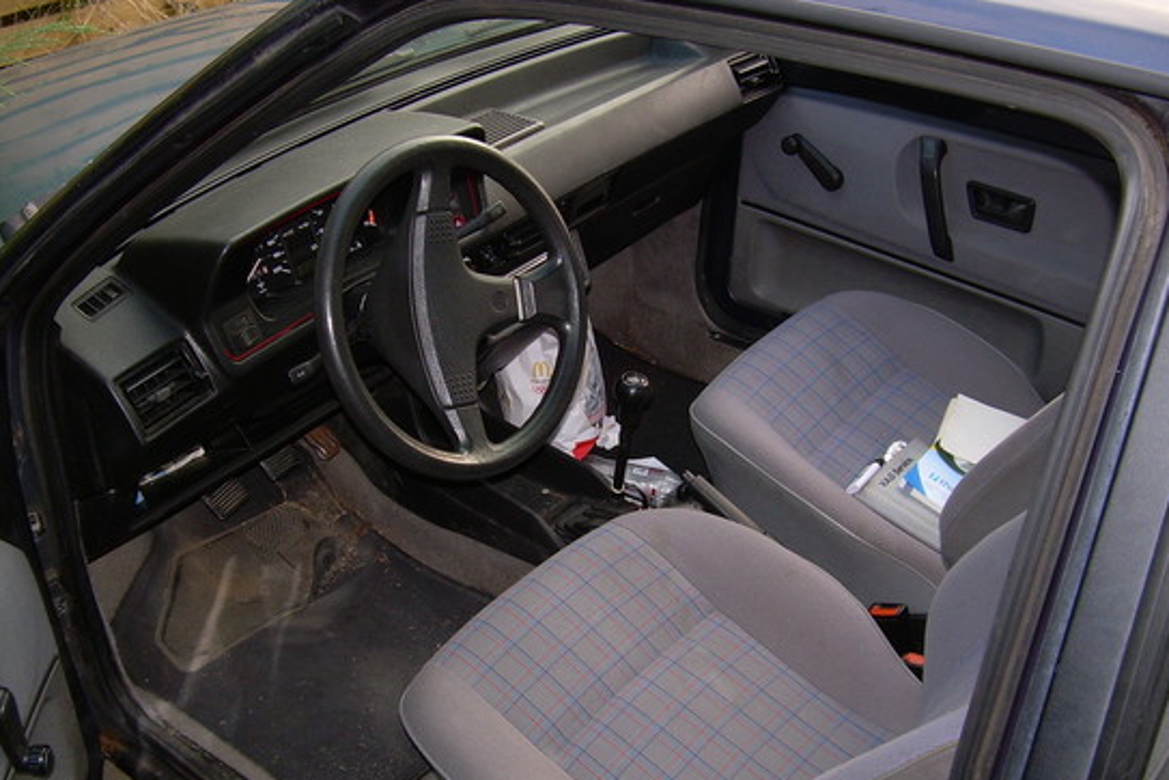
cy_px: 429
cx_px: 588
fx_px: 1299
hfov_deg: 48.5
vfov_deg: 33.4
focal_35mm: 40
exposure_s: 1/60
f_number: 2.8
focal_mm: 6.3
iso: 50
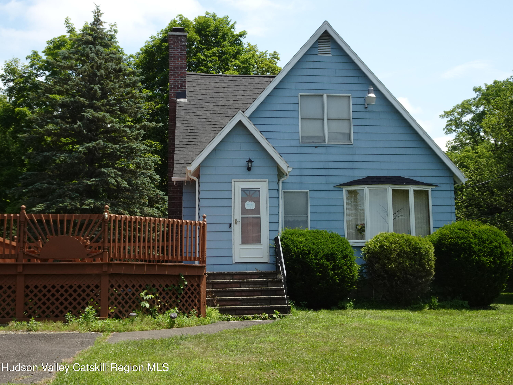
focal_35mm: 46
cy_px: 192
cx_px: 256
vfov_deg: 31.5
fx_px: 682
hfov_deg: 41.2
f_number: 4.5
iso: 80
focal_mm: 7.53
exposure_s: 1/400
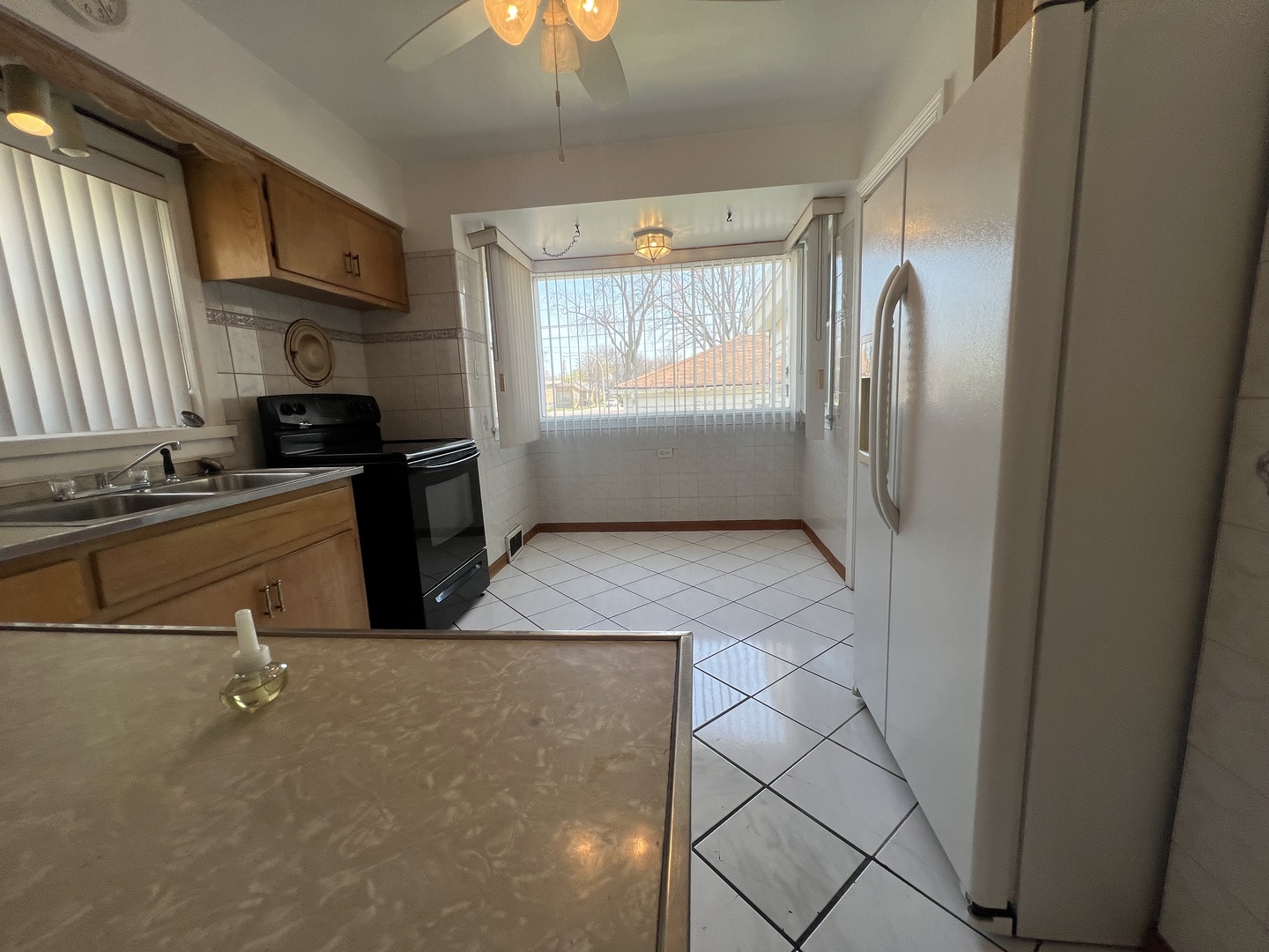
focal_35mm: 13
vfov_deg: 89.9
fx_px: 477
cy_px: 476
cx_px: 634
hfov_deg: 106.2
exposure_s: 1/143
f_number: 1.8
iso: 32
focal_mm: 1.57
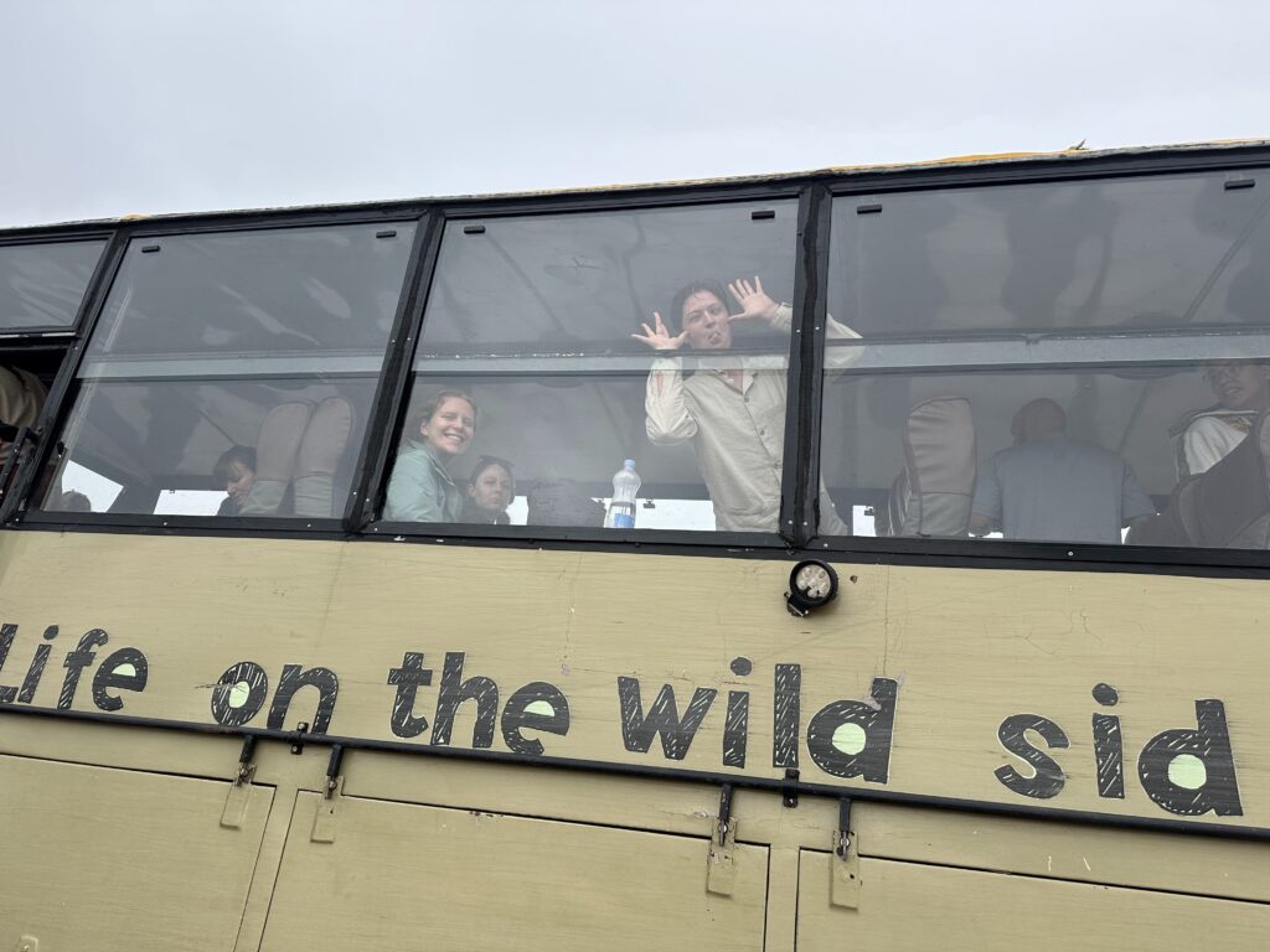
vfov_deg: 56.8
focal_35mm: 24
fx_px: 881
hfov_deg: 71.6
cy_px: 476
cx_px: 635
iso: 80
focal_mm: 6.86
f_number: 1.78
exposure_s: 1/2469
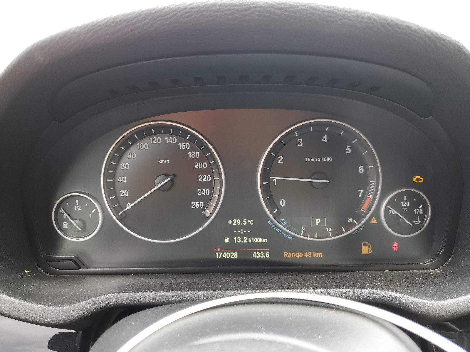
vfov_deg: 53.1
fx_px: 353
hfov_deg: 67.3
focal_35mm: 26
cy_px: 176
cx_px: 235
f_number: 1.5
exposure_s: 1/60.2
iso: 58
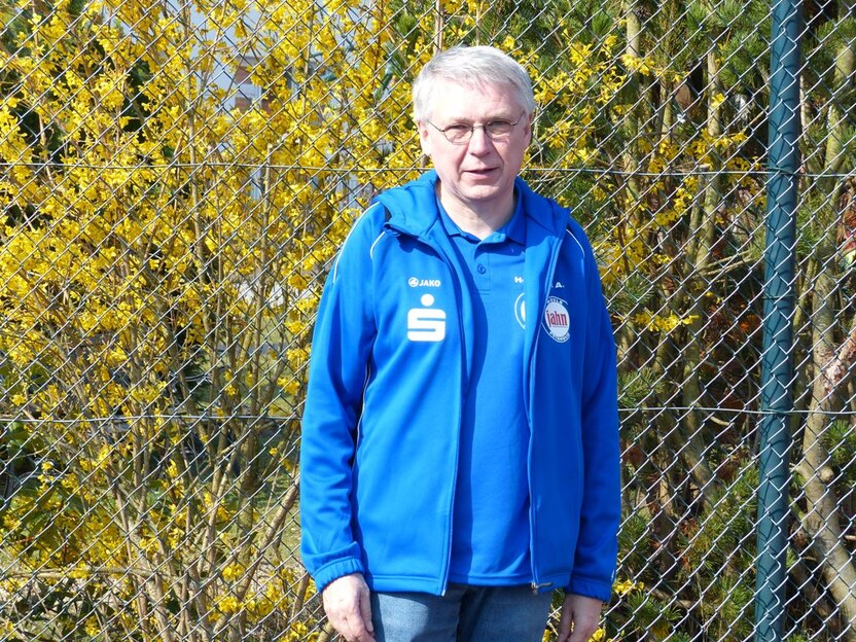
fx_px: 2695
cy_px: 321
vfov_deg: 13.6
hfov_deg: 18.0
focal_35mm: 109
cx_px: 428
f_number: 4
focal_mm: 19.6
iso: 100
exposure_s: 1/500
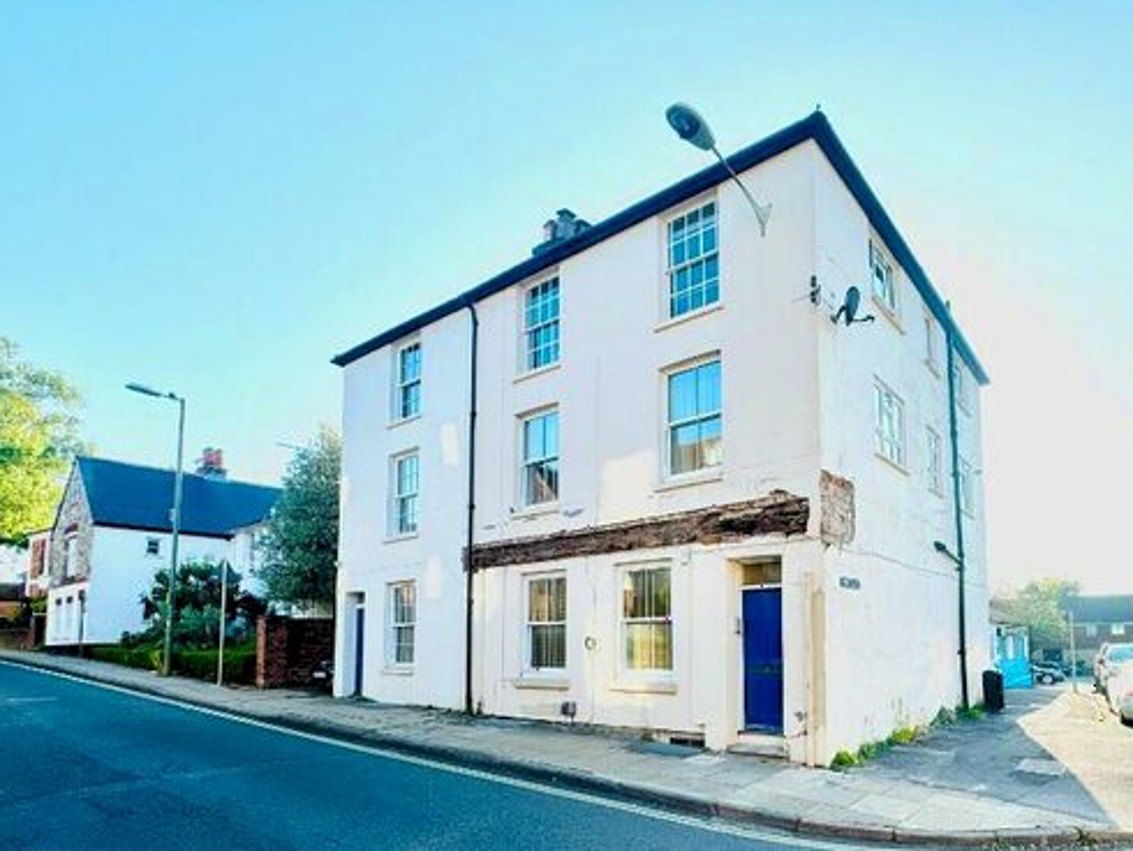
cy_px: 593
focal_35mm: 20
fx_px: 655
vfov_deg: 63.7
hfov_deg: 78.7
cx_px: 768
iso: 50
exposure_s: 1/727
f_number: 2.2
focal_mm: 2.22
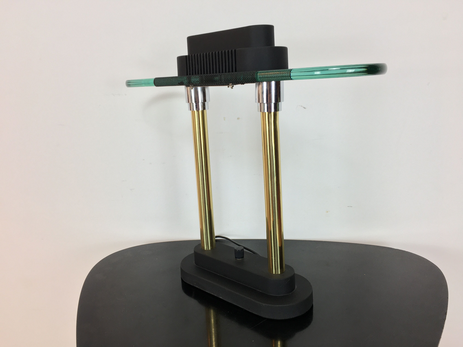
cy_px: 174
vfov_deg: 48.2
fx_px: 388
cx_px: 232
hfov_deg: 61.7
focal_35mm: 29
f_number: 2.2
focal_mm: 4.15
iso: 32
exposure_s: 1/33
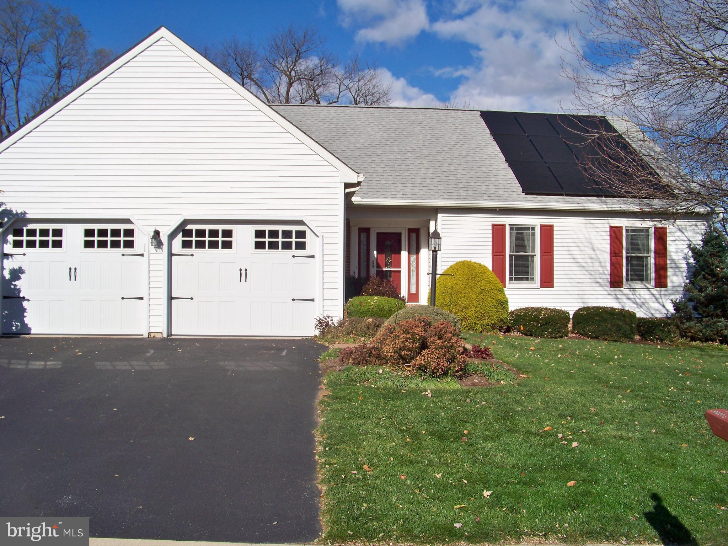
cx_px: 364
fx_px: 694
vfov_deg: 42.9
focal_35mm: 33
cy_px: 273
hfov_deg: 55.4
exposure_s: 1/800
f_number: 4
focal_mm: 5.85
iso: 64
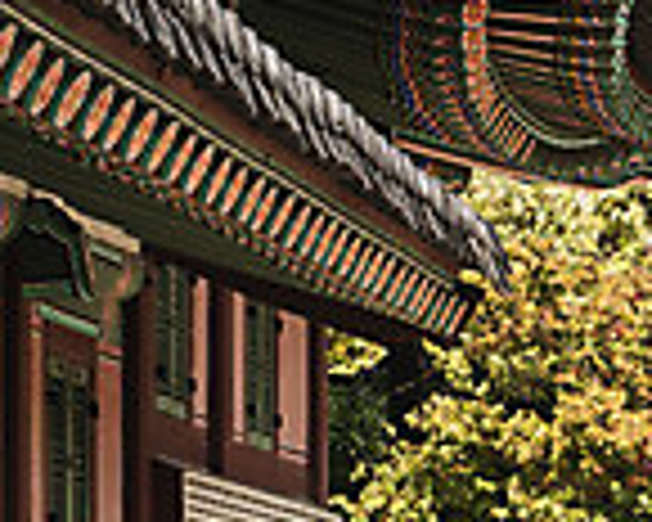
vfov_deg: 5.7
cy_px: -162
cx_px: 614
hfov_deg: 7.1
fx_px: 5229
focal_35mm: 271
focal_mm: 70
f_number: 3.2
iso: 100
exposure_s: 1/800
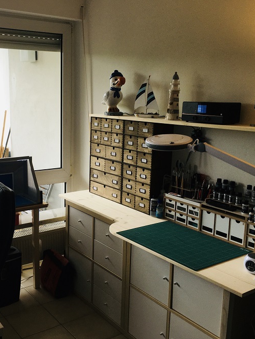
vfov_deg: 47.9
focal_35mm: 39
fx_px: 383
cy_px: 169
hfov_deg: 36.2
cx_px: 71
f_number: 2.2
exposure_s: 1/50
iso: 32
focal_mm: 4.15
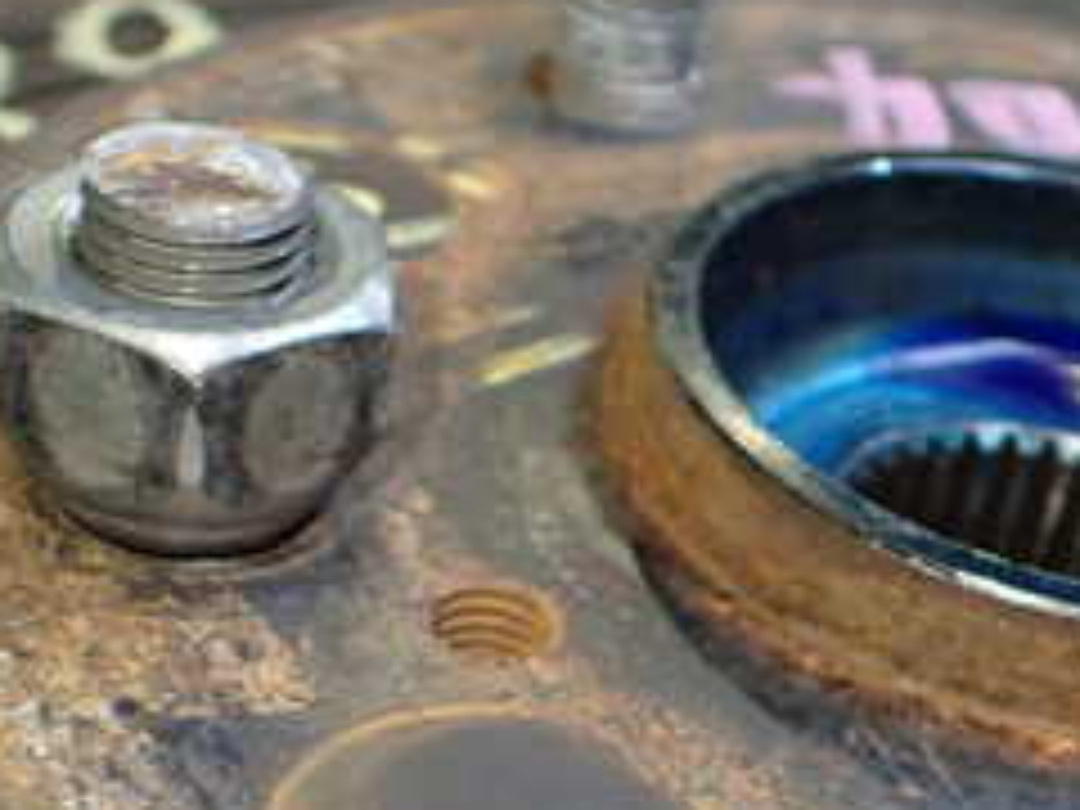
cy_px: 662
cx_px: 1089
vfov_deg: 19.4
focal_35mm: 75
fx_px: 2340
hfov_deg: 24.7
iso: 800
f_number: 2.3
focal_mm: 5.4
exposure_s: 1/125
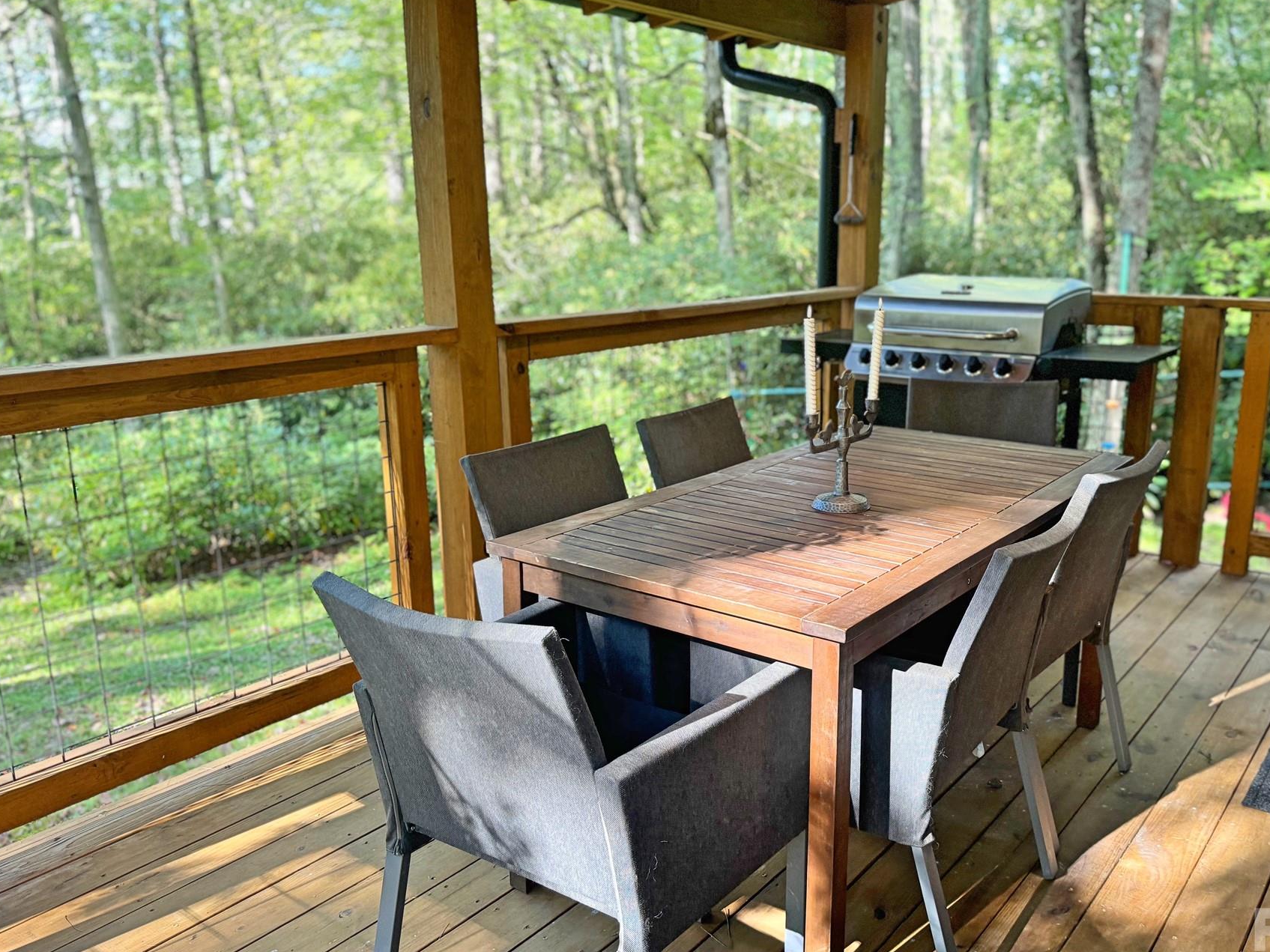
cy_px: 473
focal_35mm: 29
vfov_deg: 48.2
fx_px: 1064
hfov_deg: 61.3
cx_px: 734
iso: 125
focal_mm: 6.76
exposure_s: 1/121
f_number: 1.78
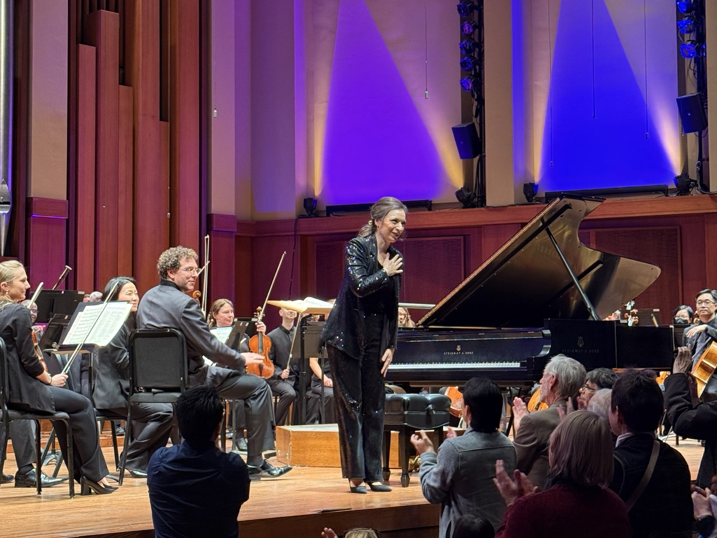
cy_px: 269
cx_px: 358
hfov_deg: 39.7
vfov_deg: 30.3
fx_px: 994
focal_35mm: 48
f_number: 1.78
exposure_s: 1/60
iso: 250
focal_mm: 6.76
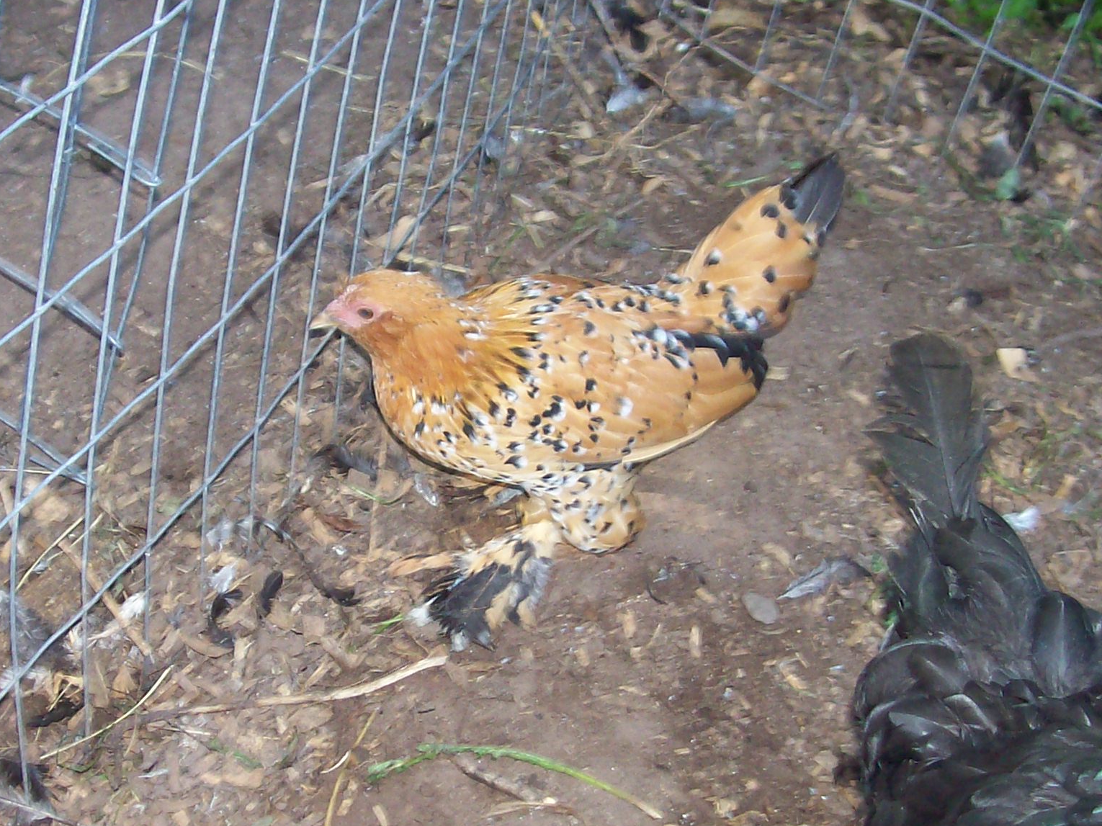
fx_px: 2133
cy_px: 485
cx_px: 341
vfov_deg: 21.9
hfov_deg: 28.7
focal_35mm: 67
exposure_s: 1/64
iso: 80
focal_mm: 6
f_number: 2.7
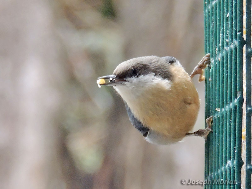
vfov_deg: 5.9
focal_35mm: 250
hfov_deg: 7.9
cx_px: 126
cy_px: 94
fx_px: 1820
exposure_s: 1/80
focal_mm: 44.5
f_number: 4.7
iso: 400
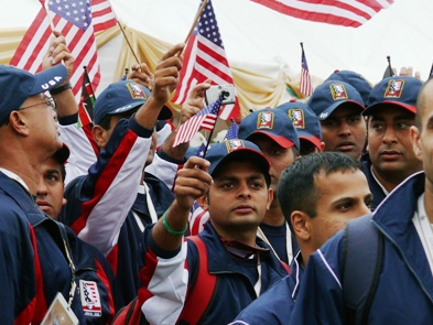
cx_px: 201
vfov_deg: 4.9
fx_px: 3779
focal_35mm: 302
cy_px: 150
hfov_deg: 6.6
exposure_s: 1/200
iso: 100
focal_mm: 39.3
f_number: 4
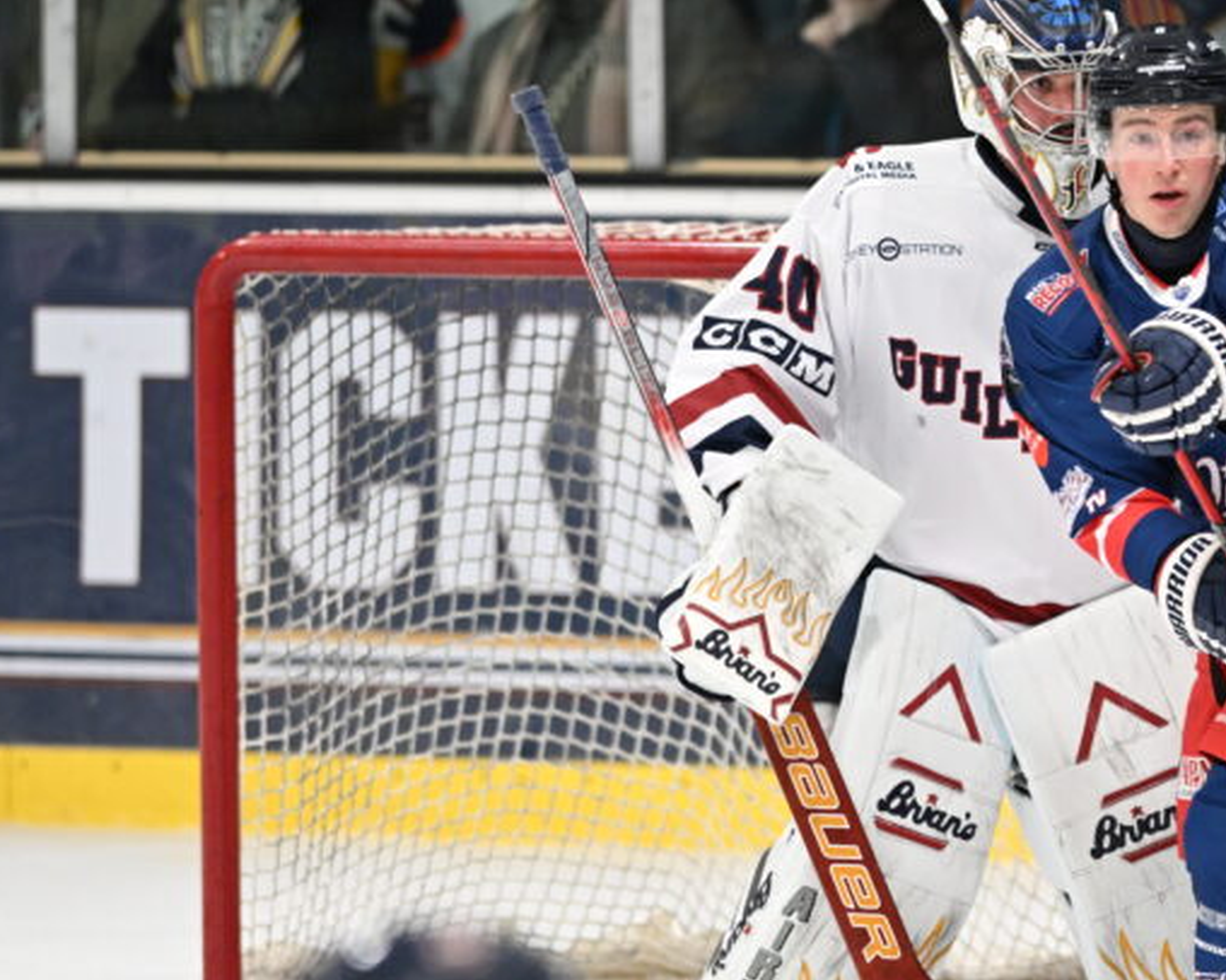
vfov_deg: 2.7
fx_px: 20602
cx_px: 1168
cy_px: 513
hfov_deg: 3.4
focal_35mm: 568
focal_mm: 300
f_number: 2.8
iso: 4000
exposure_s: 1/1600
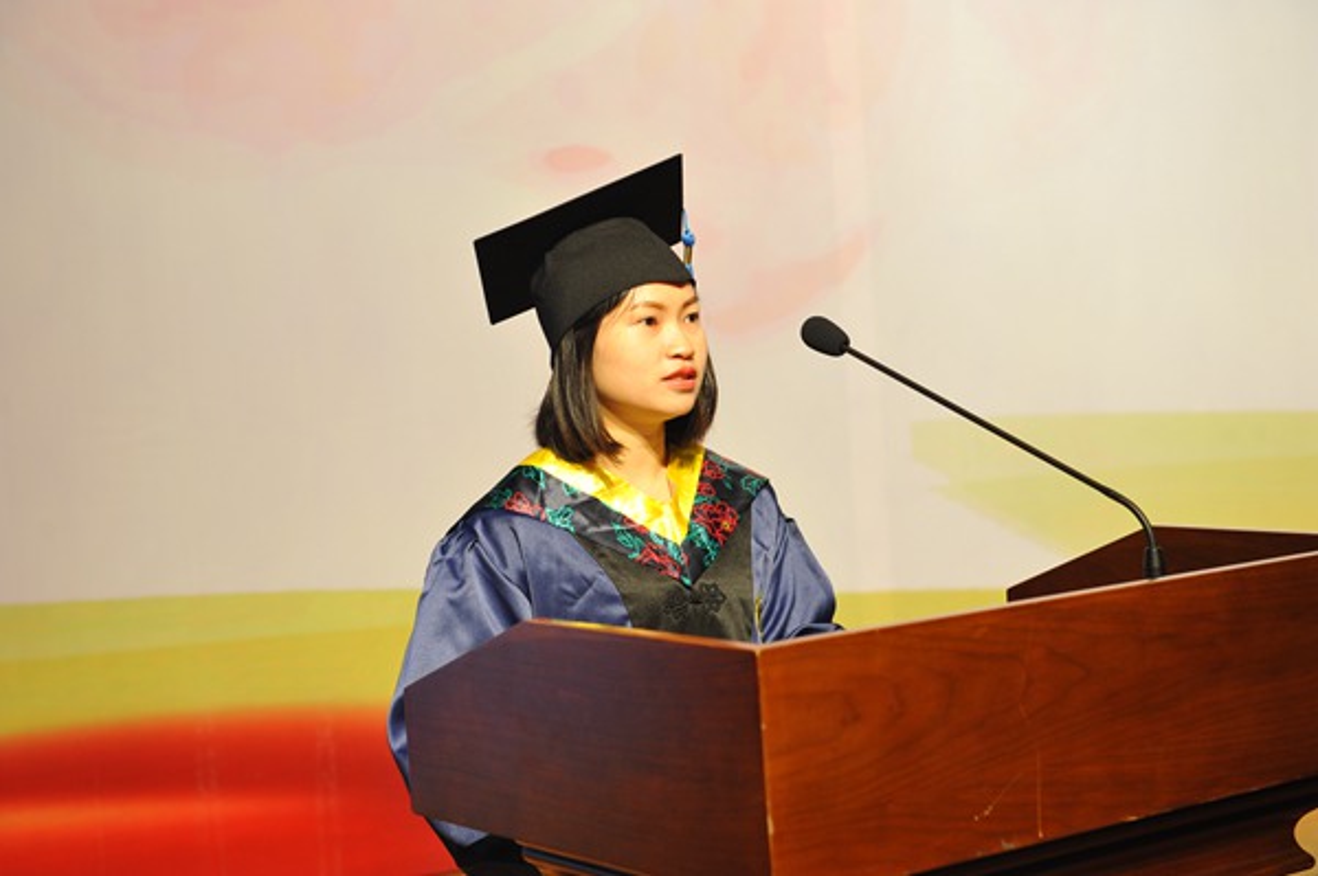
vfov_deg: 19.4
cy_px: 438
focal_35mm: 70
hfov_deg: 28.9
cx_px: 659
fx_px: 2561
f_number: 5
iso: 1000
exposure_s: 1/80
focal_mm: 70
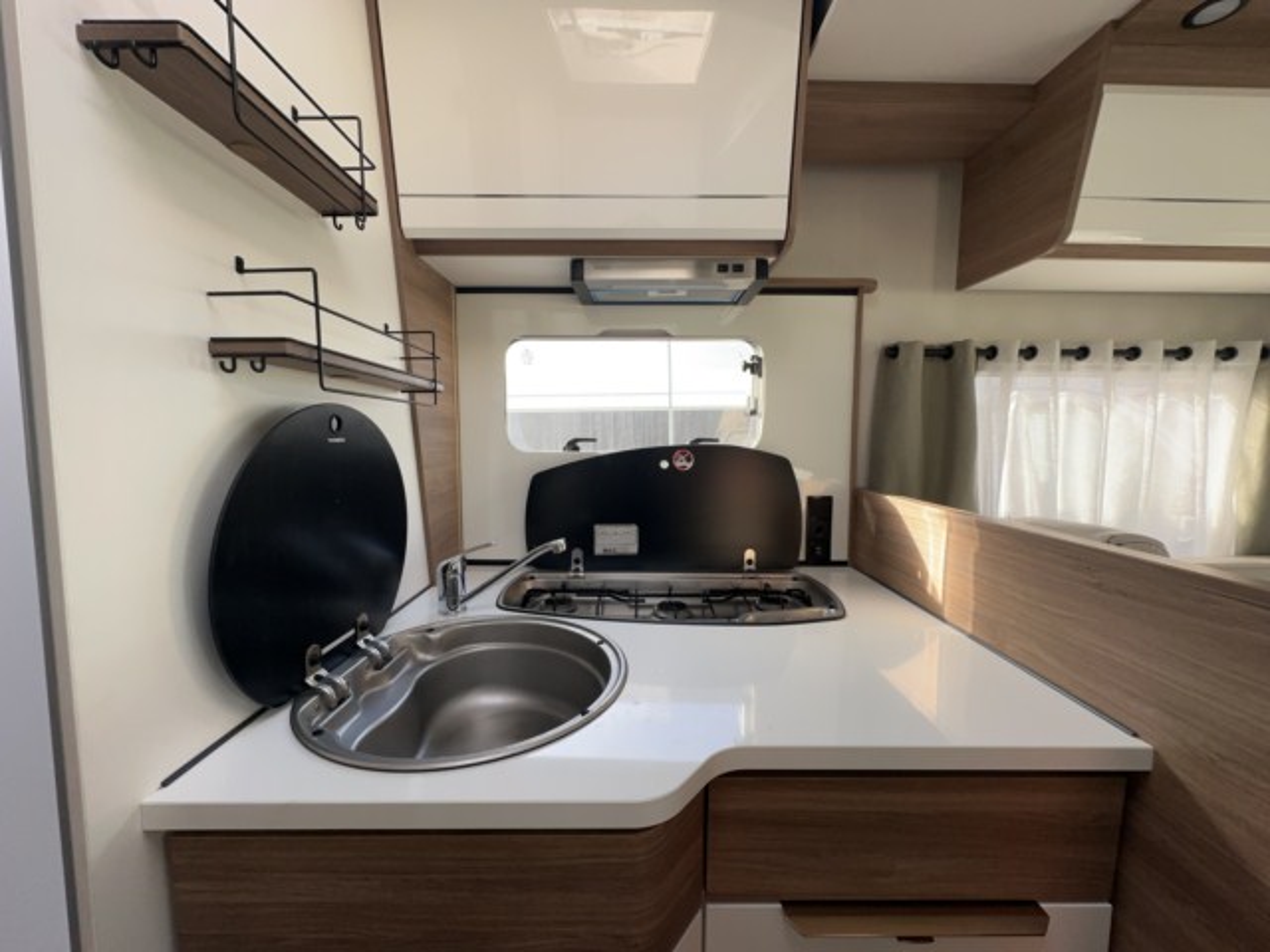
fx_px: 514
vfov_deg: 85.7
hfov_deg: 102.1
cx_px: 635
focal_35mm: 14
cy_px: 476
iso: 50
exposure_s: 1/99
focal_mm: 2.22
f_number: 2.2
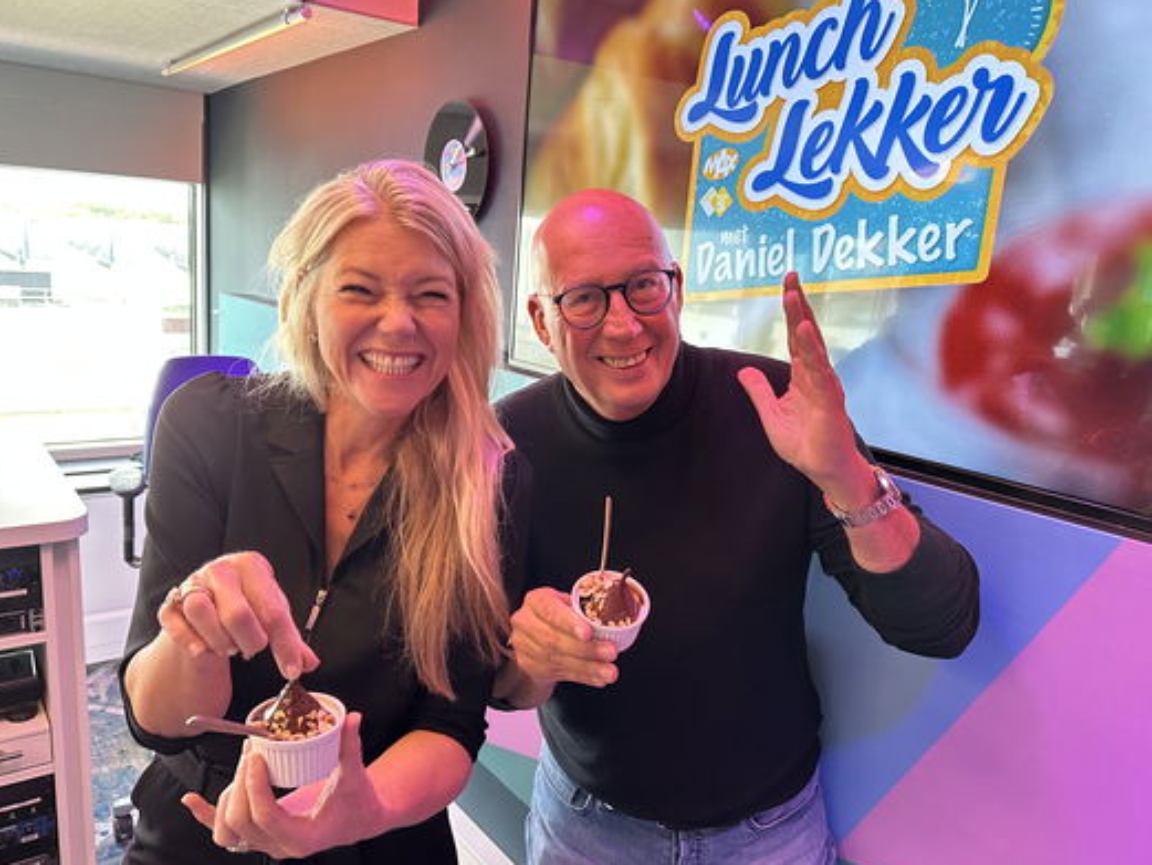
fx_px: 865
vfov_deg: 53.1
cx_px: 537
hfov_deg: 67.2
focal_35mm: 26
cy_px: 440
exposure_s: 1/50
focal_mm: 6.86
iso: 250
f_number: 1.78
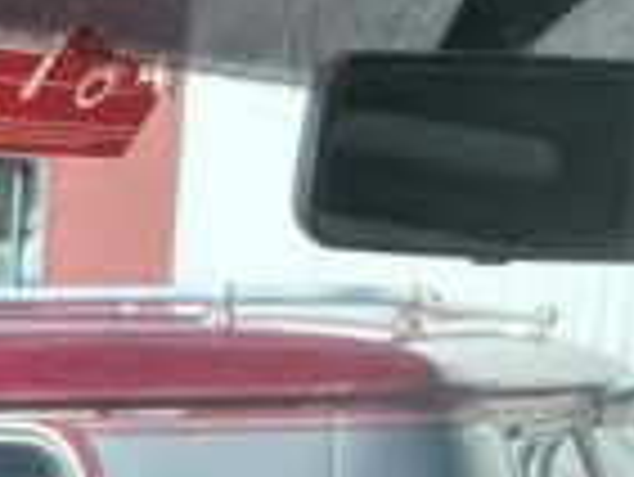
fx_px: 2695
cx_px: -220
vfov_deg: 9.2
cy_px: 1112
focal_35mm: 147
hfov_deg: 12.9
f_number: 1.8
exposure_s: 1/998
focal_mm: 4.25
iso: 32
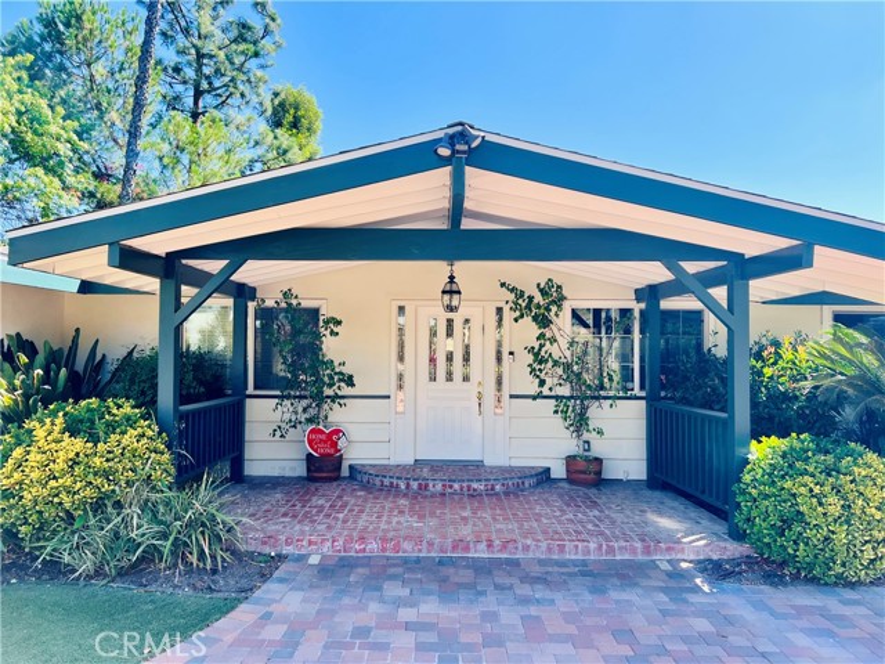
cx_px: 442
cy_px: 332
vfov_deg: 53.1
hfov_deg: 67.3
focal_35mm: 26
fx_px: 665
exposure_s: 1/1100
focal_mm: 5.7
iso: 50
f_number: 1.5
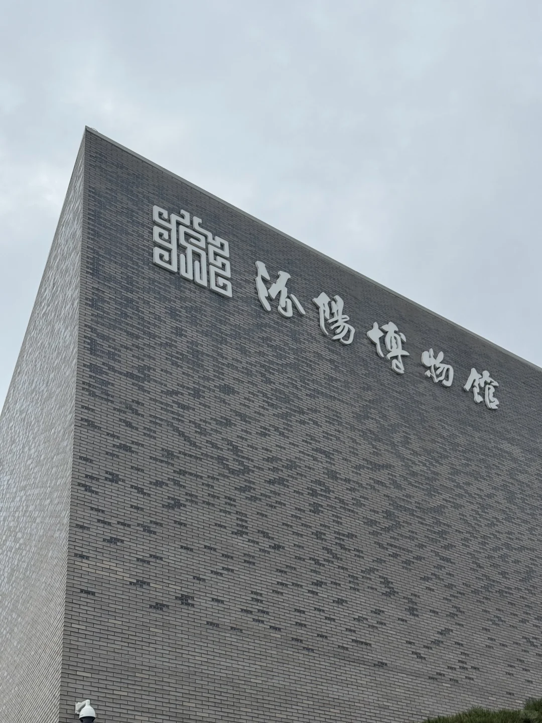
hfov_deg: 30.3
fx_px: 1002
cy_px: 362
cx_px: 271
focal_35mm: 48
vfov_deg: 39.7
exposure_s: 1/5208
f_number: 1.78
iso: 64
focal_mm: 6.76
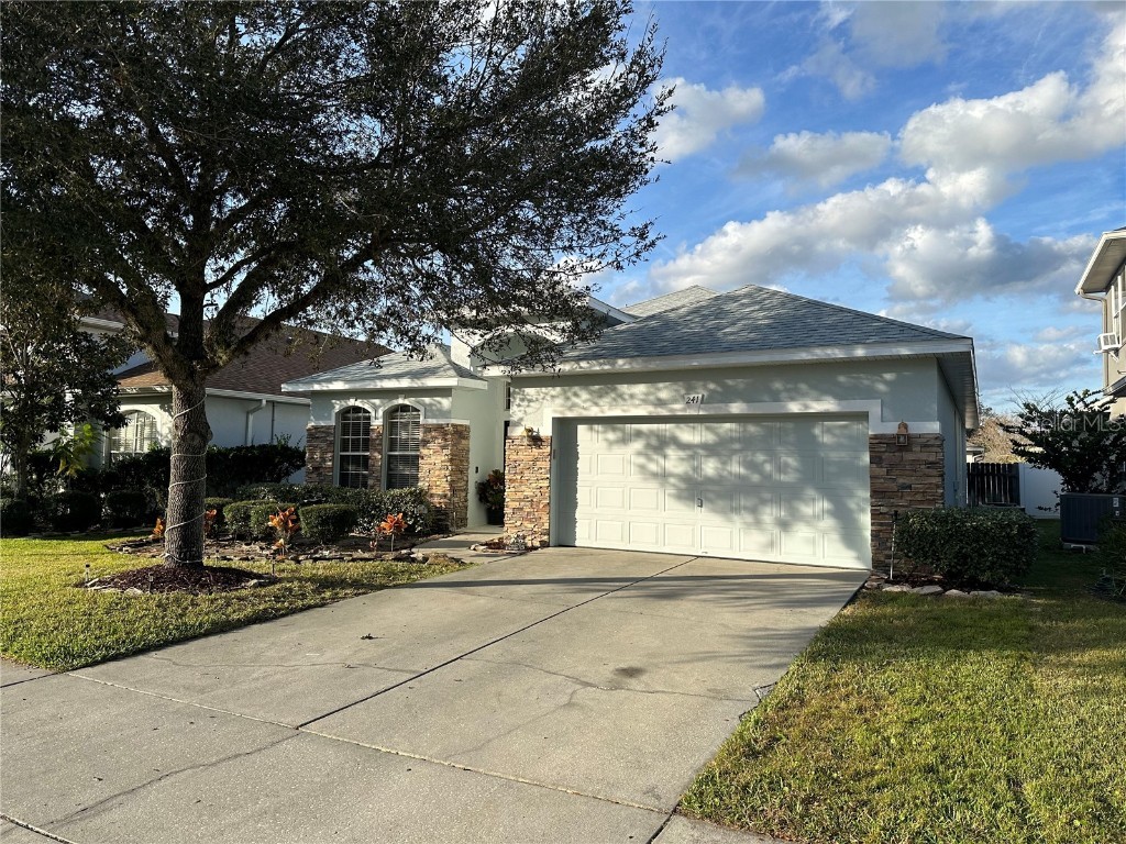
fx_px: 781
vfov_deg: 56.8
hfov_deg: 71.6
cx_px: 563
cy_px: 422
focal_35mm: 24
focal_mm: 6.86
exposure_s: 1/2967
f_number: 1.78
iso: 80
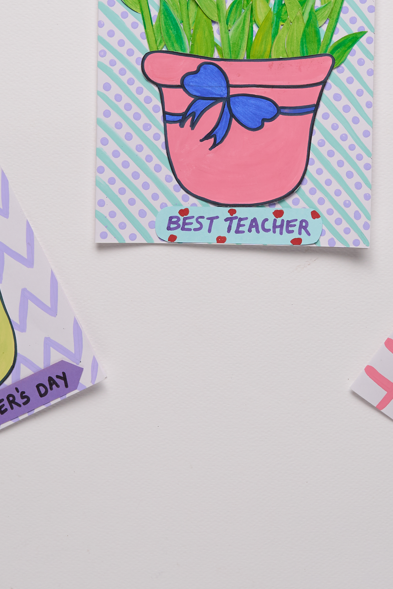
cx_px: 248
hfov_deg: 13.4
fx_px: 1670
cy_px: 171
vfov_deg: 19.9
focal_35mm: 102
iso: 160
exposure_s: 1/80
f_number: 8
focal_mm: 38
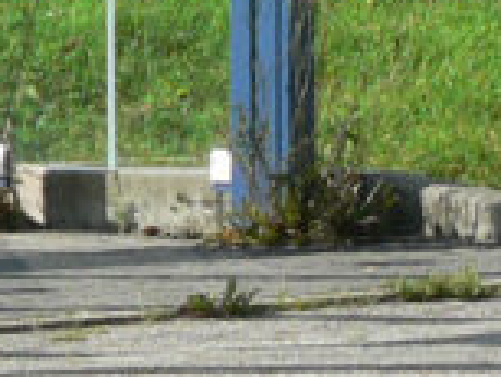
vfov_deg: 1.4
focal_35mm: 1029
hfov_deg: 1.9
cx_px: -589
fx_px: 14904
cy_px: -626
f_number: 4
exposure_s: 1/400
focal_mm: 25.7
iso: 80
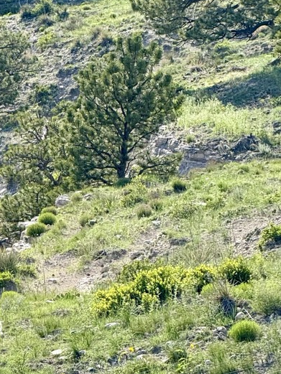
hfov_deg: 5.0
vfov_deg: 6.7
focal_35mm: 295
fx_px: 3192
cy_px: 177
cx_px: -17
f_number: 2.8
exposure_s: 1/977
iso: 64
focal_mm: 15.66
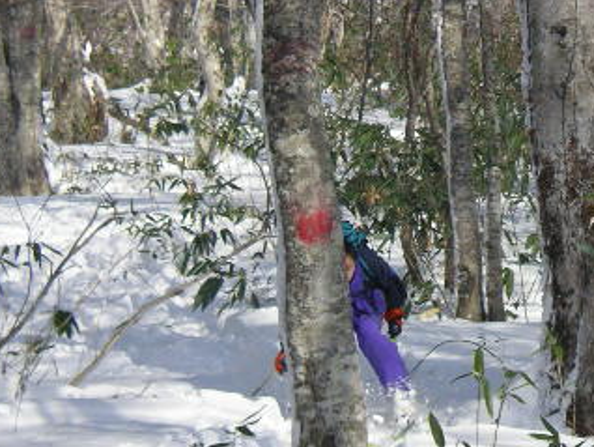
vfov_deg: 7.1
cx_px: 426
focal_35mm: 209
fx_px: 3589
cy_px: 208
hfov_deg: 9.4
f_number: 3.9
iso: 64
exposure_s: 1/640
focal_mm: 16
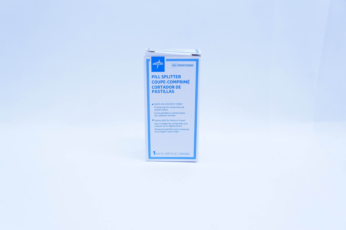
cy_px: 115
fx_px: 346
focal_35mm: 36
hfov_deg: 53.2
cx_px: 173
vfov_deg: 36.8
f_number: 4.5
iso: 800
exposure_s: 1/200
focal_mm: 24
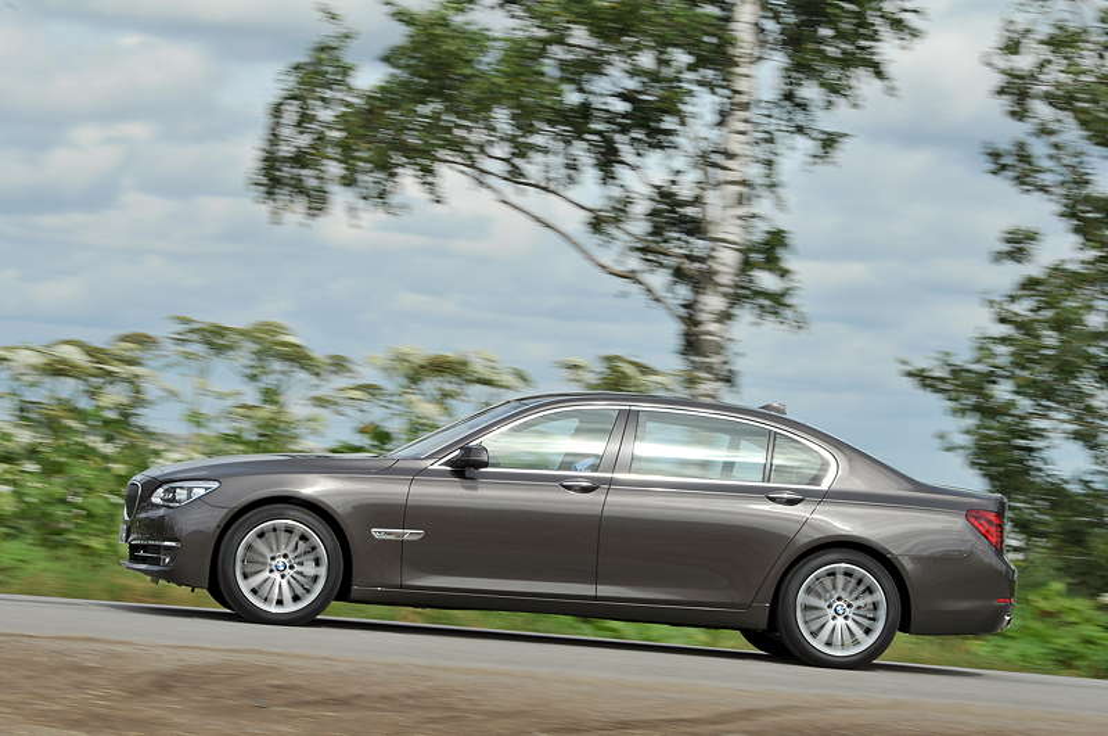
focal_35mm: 188
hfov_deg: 11.0
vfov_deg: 7.3
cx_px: 554
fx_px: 5763
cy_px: 368
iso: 200
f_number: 16
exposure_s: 1/125
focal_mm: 125
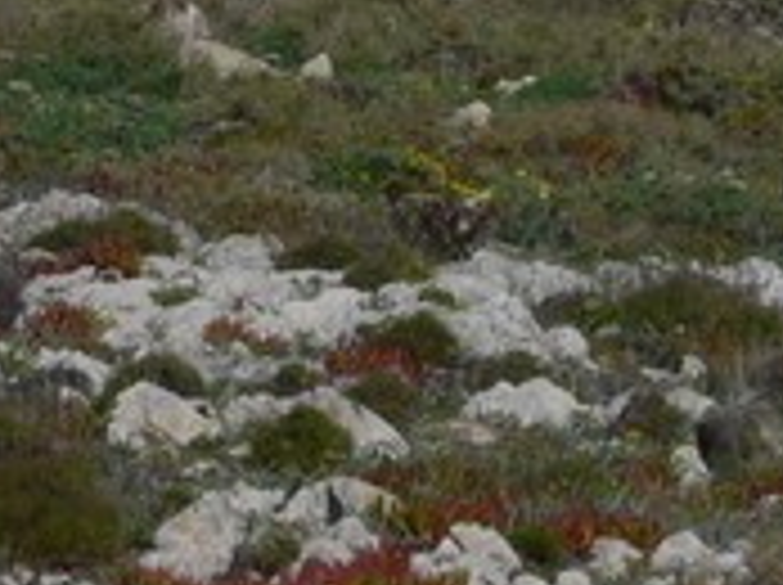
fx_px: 7183
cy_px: -459
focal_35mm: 318
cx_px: 130
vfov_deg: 4.6
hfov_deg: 6.2
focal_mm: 11.4
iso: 100
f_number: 8
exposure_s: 1/500
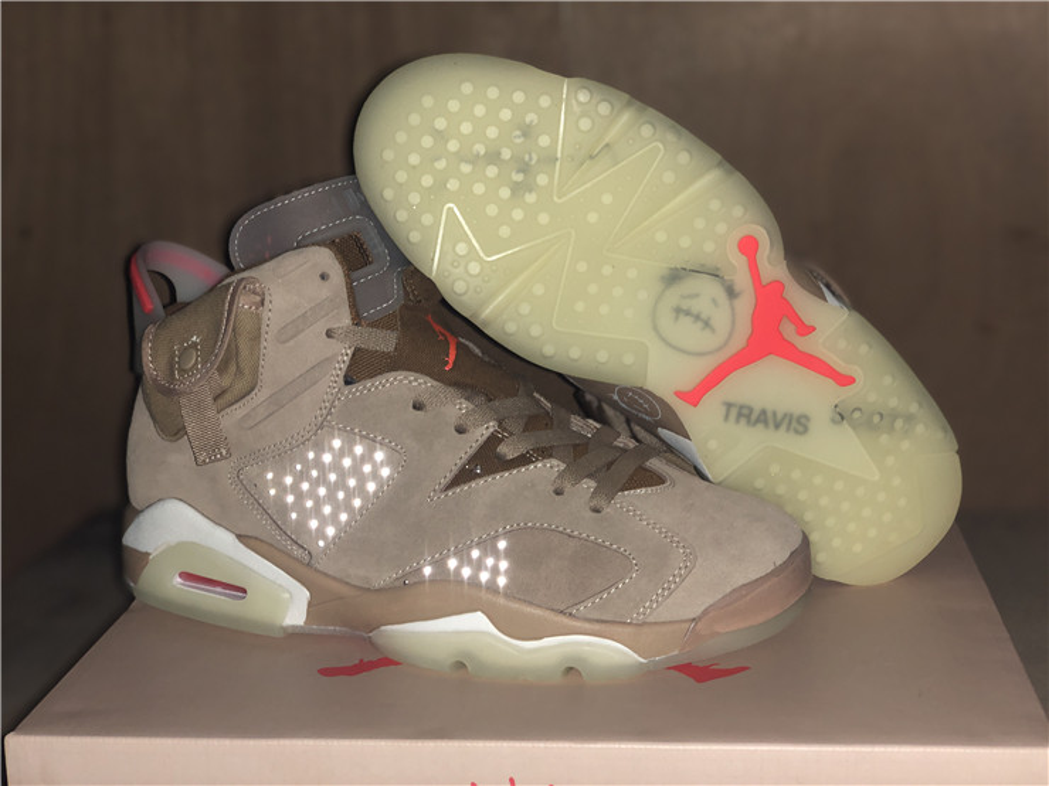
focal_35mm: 52
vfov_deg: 28.0
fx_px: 1576
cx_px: 524
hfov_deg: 36.8
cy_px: 393
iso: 50
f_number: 2.4
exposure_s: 1/30
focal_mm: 6
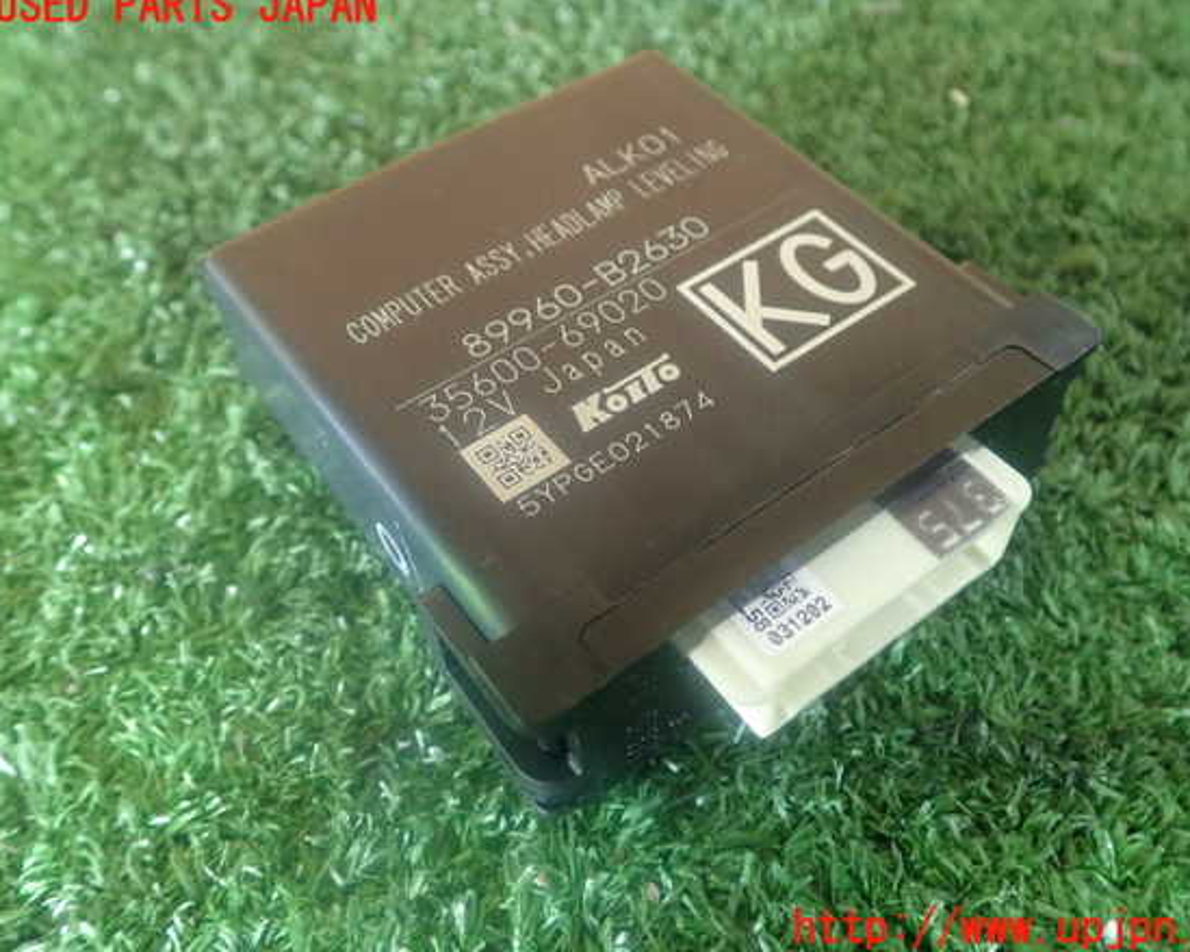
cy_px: 468
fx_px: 1127
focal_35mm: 32
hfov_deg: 55.6
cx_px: 633
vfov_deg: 45.8
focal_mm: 5.5
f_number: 2.3
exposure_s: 1/25
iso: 800
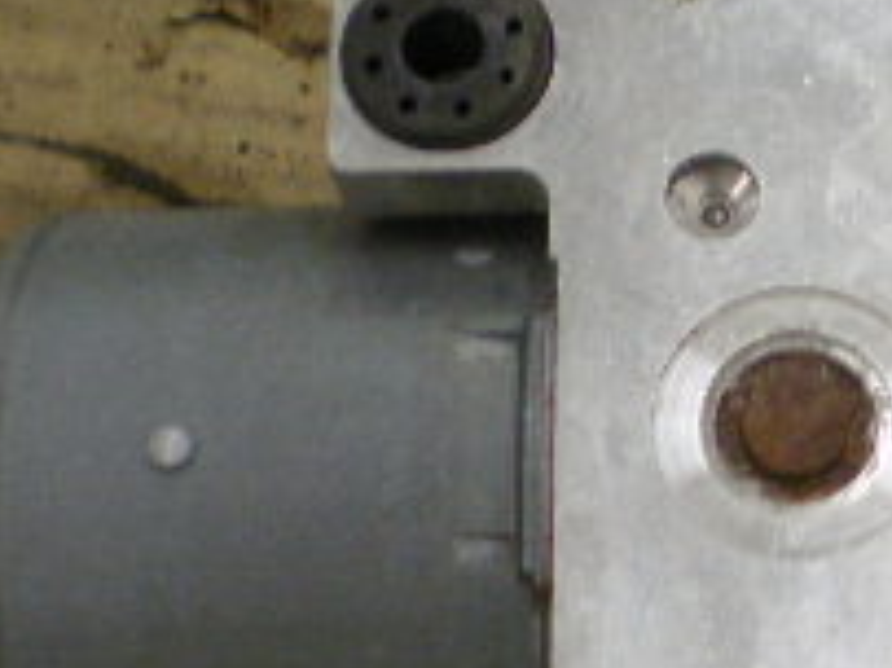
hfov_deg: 16.1
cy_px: 470
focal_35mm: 120
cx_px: 910
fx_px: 3090
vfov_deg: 12.3
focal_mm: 6.3
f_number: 3.1
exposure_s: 1/30
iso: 200
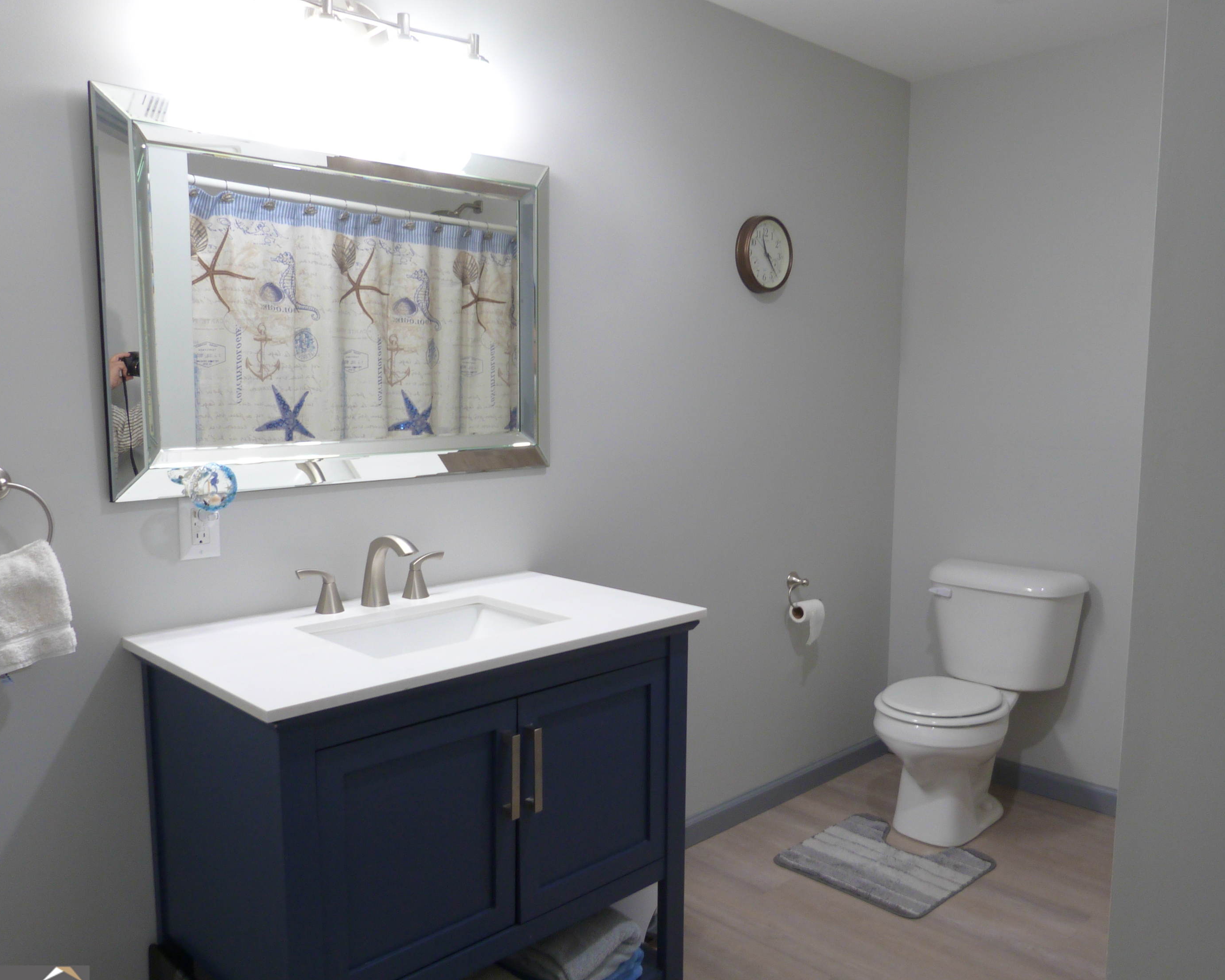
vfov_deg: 53.2
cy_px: 508
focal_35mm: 27
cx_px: 615
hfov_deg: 64.1
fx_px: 979
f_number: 2.8
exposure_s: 1/13
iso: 100
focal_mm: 4.5
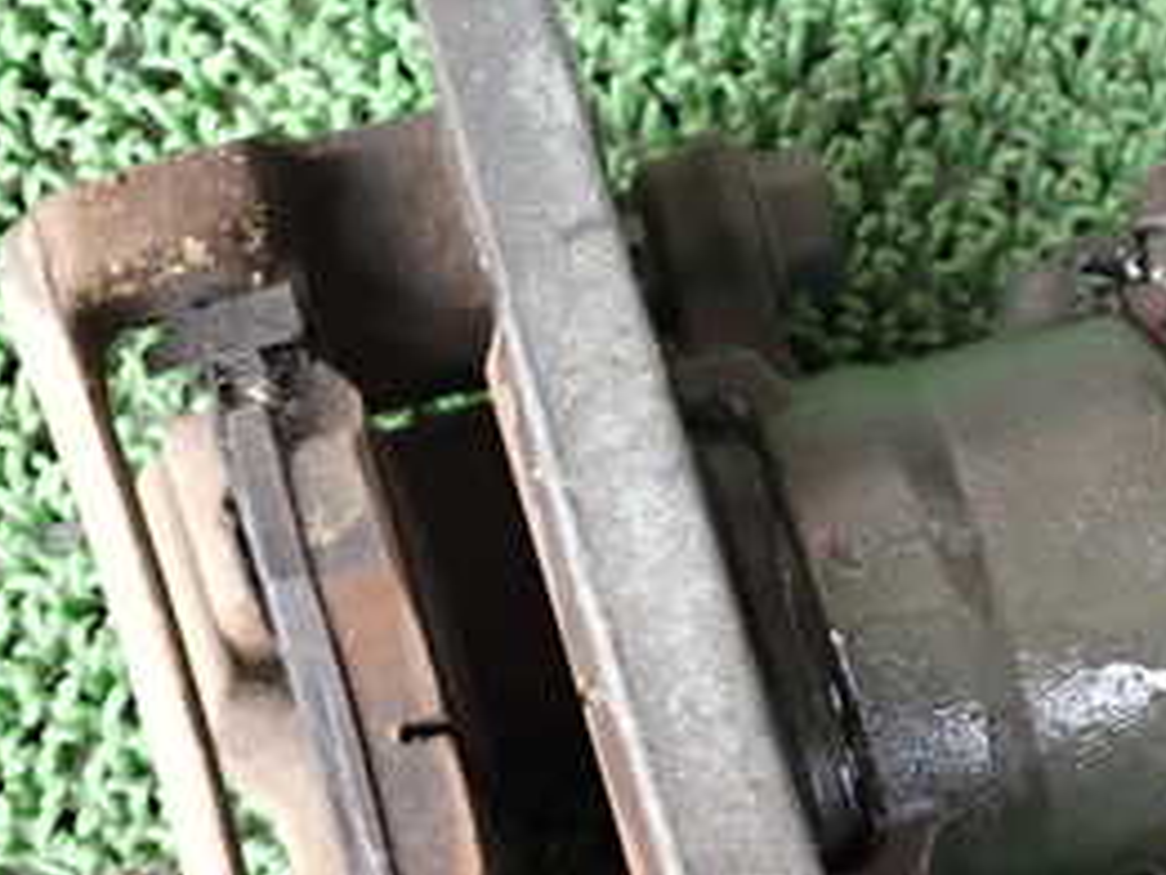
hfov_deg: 27.6
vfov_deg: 21.1
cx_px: 916
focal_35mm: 69
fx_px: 2325
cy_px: 670
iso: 500
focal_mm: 5.4
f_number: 2.3
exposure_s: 1/60
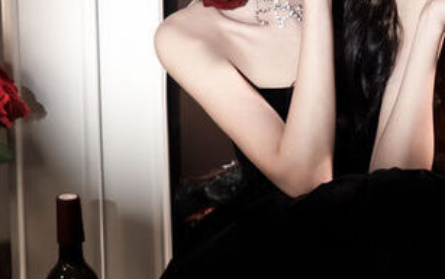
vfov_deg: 5.4
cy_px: 190
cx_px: 361
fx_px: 2960
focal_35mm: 244
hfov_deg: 8.6
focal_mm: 70
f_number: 2.8
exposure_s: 1/160
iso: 500
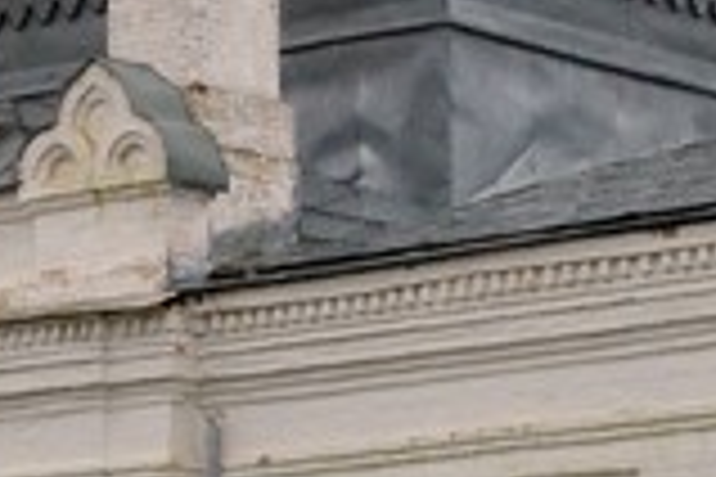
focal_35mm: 204
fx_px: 4057
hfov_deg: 10.0
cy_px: 187
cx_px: 662
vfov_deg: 6.7
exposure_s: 1/800
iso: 640
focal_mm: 24
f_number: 7.1
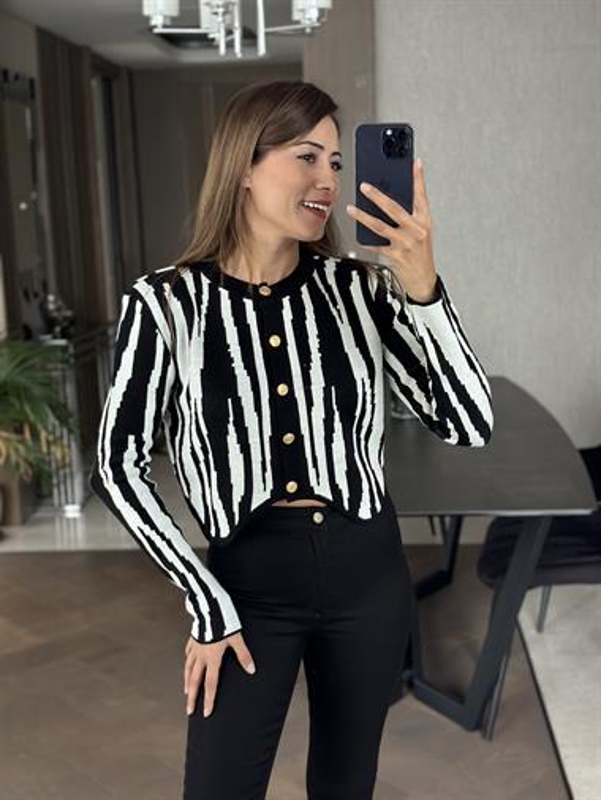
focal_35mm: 48
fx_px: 1110
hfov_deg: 30.3
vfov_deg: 39.6
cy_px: 400
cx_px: 300
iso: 320
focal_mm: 6.86
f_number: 1.78
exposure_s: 1/46
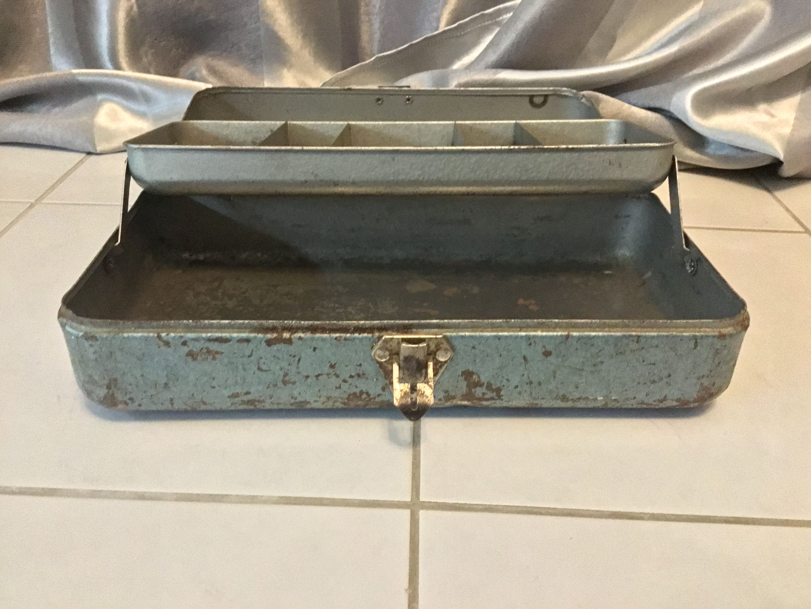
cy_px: 304
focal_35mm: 31
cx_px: 406
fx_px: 726
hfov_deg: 58.4
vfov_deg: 45.4
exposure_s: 1/17
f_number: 2.4
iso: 640
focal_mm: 3.3
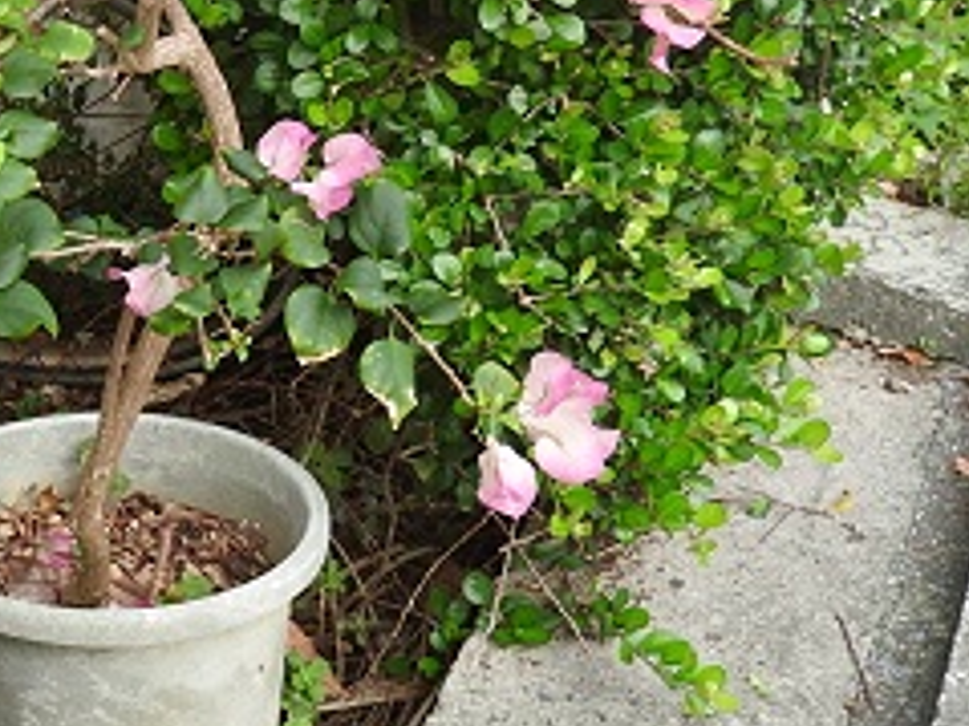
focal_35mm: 88
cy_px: 320
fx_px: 2462
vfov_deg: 16.8
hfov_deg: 20.7
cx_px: -211
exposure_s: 1/125
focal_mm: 6.3
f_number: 3.8
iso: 100
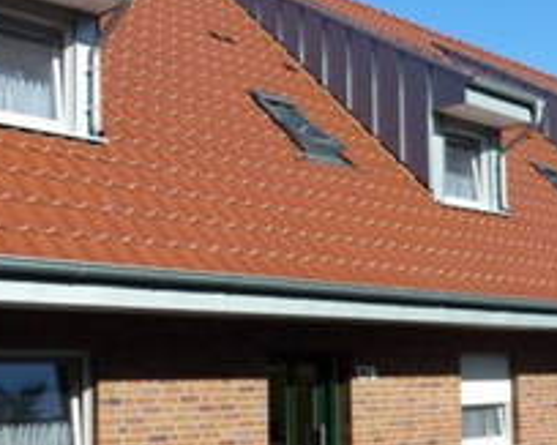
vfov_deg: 32.4
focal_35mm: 46
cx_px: 199
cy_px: 308
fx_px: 758
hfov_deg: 40.0
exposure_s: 1/640
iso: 100
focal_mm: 4.3
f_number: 4
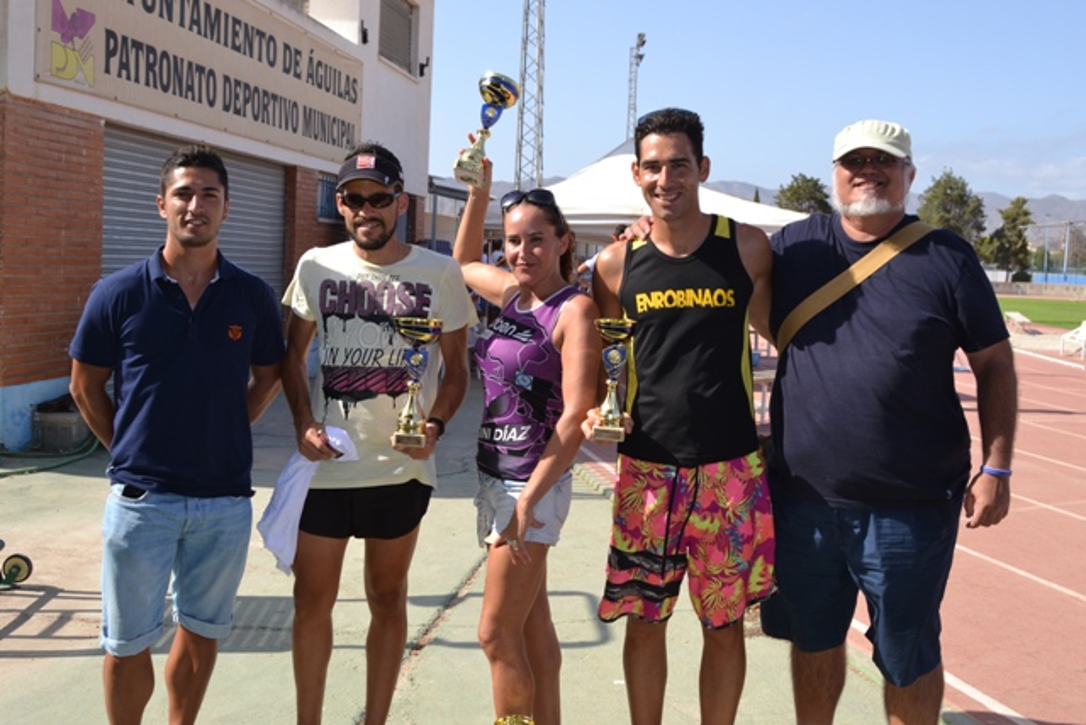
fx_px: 1086
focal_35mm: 36
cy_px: 362
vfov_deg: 36.9
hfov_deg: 53.1
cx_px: 543
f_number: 7.1
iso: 100
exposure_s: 1/200
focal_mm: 24
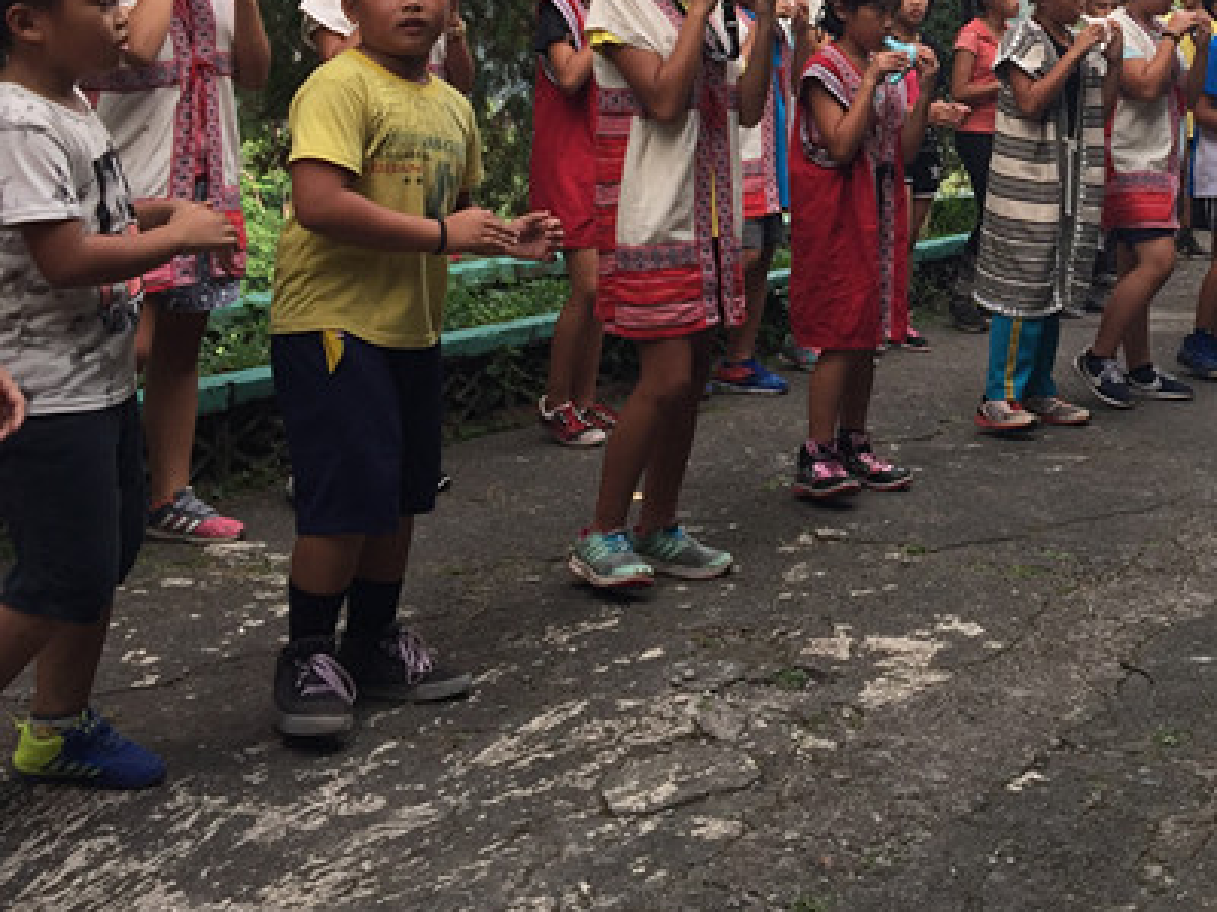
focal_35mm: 58
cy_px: 140
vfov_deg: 24.7
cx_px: 1047
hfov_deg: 31.9
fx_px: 2039
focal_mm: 4.15
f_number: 2.2
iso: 32
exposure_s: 1/309
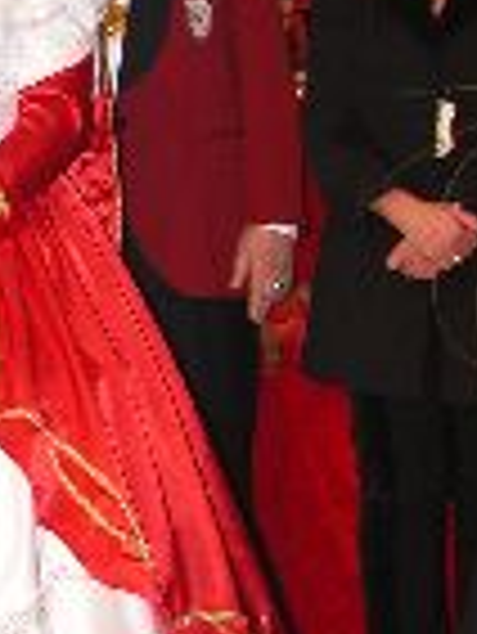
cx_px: -392
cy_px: 180
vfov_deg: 14.1
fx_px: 2550
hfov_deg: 10.1
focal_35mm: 139
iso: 100
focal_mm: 8.9
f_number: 2.8
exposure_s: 1/60
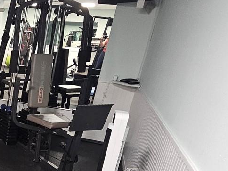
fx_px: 283
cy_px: 142
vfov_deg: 32.5
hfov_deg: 31.7
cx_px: -80
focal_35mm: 43
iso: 400
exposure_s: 1/40
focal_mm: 2.2
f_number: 2.2
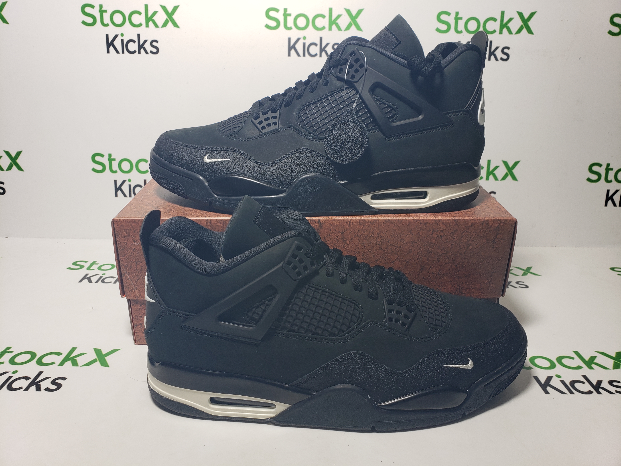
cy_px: 233
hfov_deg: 67.3
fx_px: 466
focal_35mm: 26
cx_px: 310
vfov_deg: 53.1
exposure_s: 1/155
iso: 50
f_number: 2.4
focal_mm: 4.3
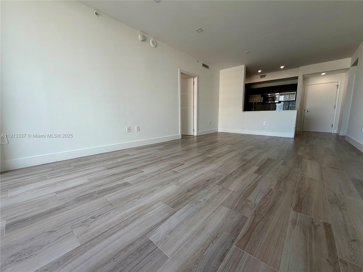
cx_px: 182
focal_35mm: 14
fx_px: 147
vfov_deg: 85.7
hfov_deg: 102.1
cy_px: 136
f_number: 2.2
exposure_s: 1/121
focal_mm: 2.22
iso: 50
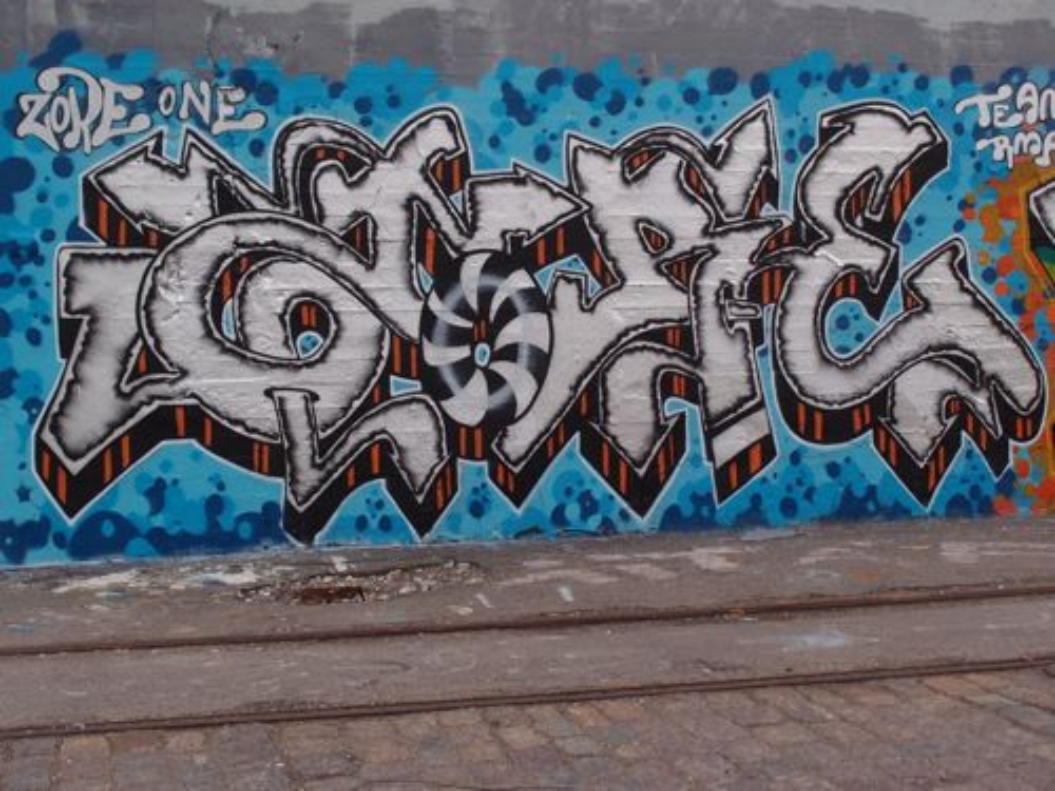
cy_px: 396
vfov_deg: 31.5
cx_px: 528
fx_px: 1402
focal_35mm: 46
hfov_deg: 41.2
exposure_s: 1/200
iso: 100
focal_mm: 9.87
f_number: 2.8
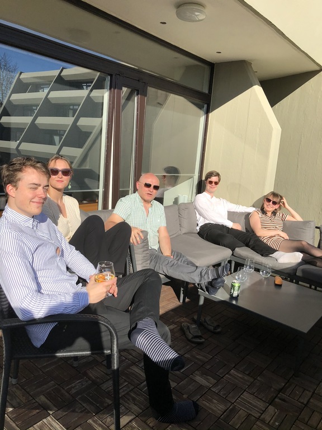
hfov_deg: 49.7
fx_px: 347
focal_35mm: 28
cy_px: 215
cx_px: 161
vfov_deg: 63.4
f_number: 1.8
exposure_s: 1/2558
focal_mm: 4
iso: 25
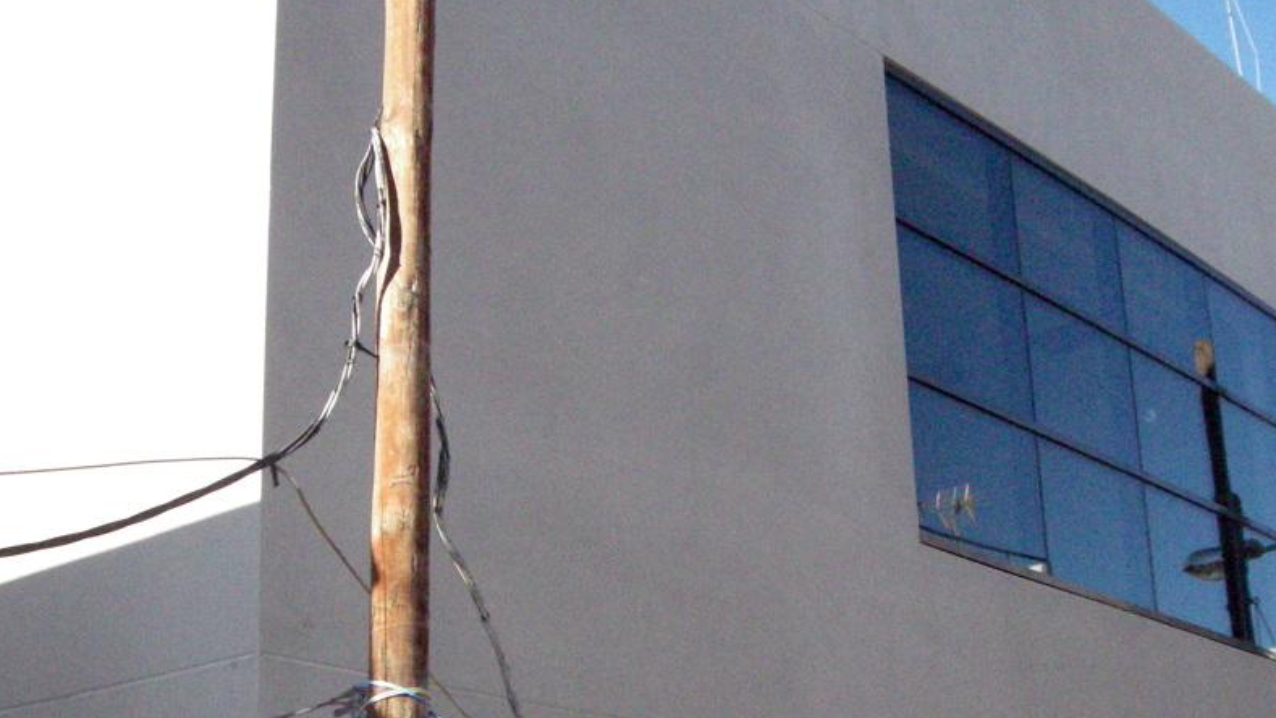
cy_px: 505
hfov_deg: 33.1
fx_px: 2132
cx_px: 813
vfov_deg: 19.0
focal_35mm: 63
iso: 800
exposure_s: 1/2000
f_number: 4.3
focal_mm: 6.2
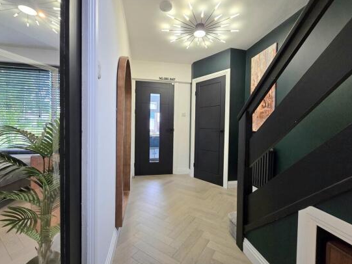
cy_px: 129
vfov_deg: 85.7
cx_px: 177
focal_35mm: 14
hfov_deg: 102.1
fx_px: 142
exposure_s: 1/50.3
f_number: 2.2
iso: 200
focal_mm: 2.2
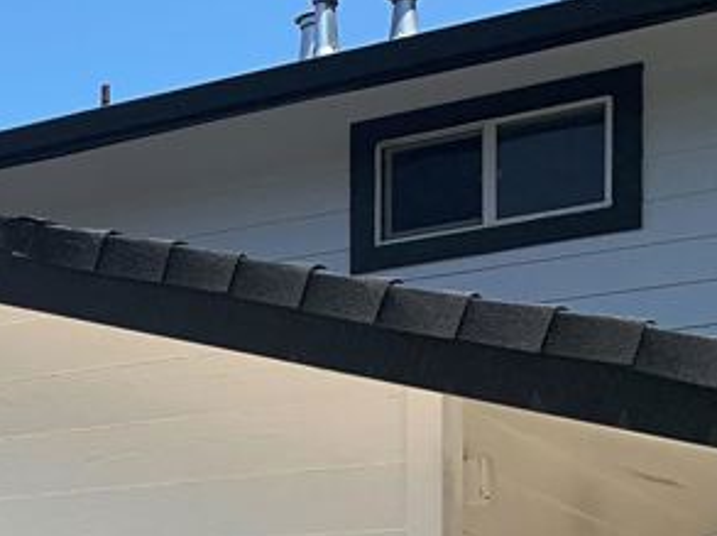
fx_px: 1883
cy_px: 776
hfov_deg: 18.2
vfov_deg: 15.1
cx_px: -477
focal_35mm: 91
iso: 25
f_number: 1.8
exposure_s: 1/2915
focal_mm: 4.25
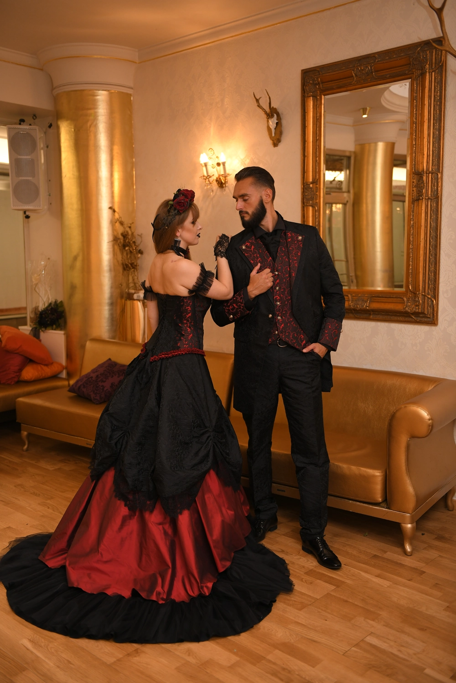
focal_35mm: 36
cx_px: 228
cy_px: 342
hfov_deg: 36.9
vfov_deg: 53.1
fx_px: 684
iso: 800
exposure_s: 1/250
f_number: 2.8
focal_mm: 36
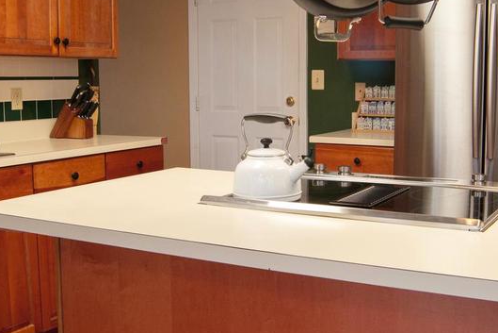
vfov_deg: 27.5
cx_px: 320
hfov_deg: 40.0
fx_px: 678
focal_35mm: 49
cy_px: 143
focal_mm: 18
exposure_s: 1/30
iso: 1000
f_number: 10
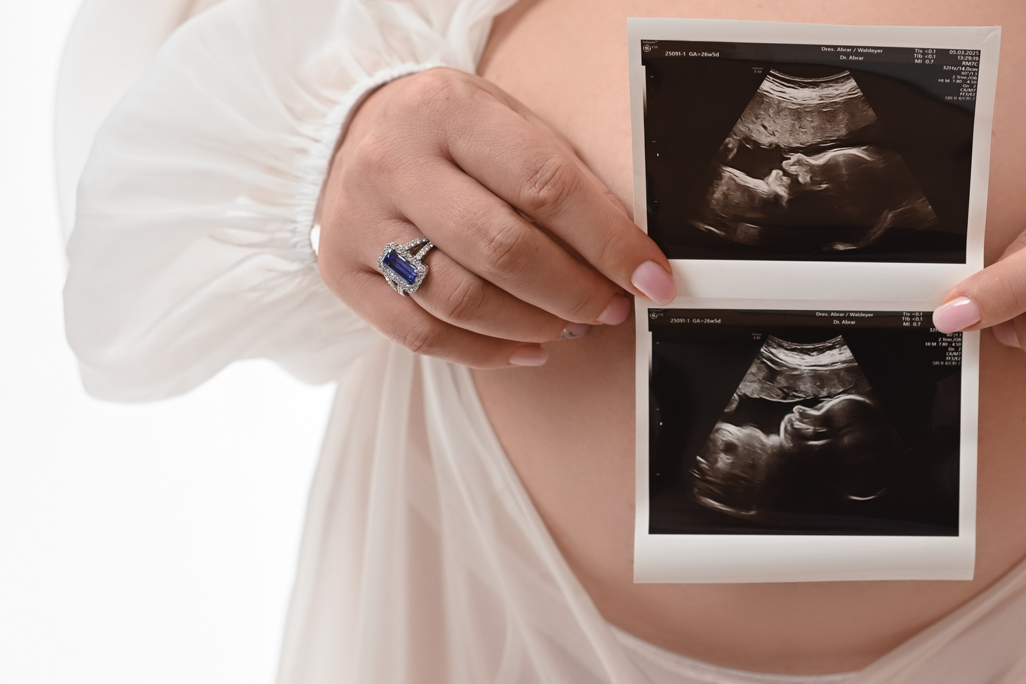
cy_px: 179
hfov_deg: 34.1
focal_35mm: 57
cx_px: 807
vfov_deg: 23.6
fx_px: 1624
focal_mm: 35
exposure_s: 1/160
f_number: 4
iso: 100
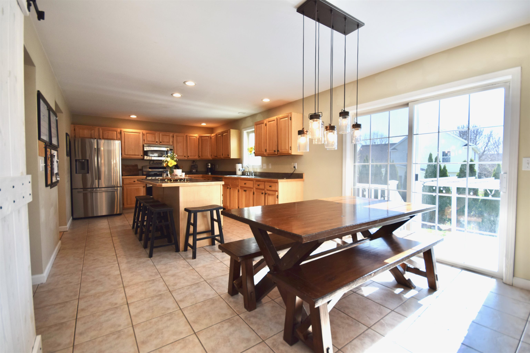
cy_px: 176
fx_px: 221
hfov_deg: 100.4
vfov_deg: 77.3
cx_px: 265
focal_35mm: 15
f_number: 6.3
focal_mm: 10
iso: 200
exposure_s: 1/100
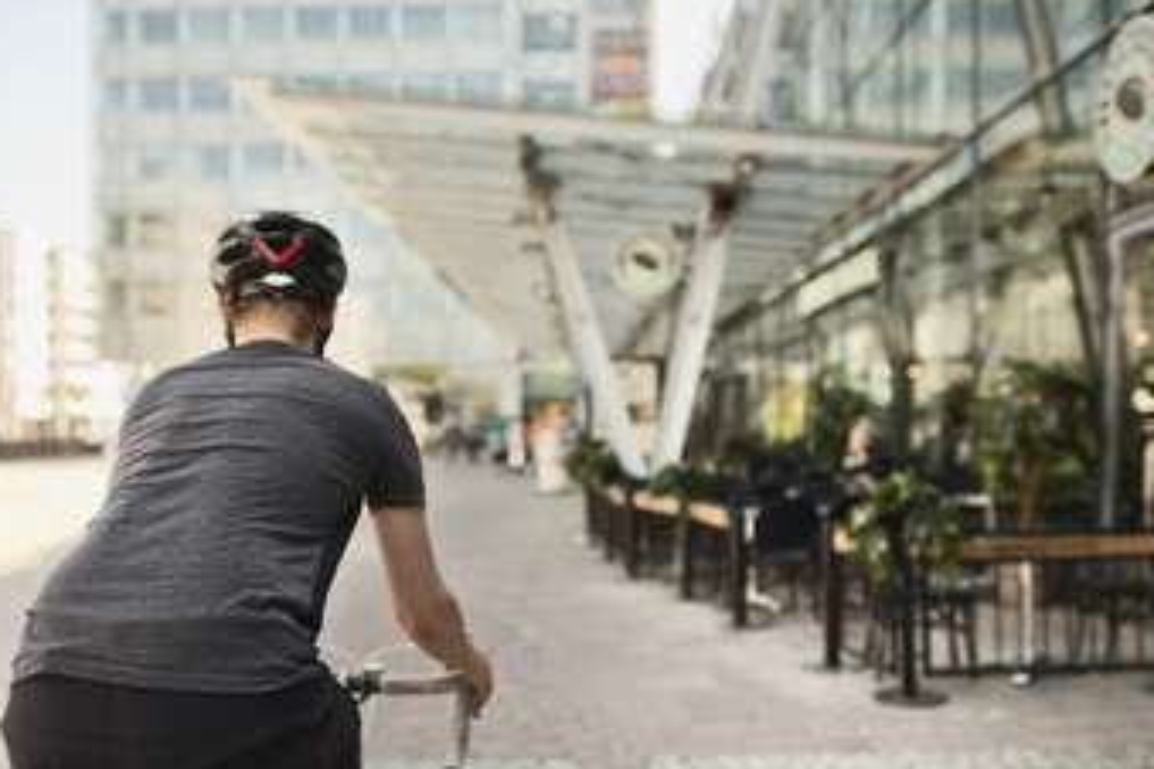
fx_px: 1090
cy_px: 456
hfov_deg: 55.7
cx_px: 528
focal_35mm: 34
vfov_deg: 38.7
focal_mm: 24
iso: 200
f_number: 1.8
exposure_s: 1/1600
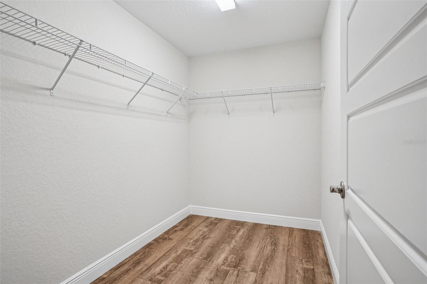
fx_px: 202
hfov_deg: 93.3
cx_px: 214
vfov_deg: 70.4
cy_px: 142
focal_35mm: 17
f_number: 8
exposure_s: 1/15
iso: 400
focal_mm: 17
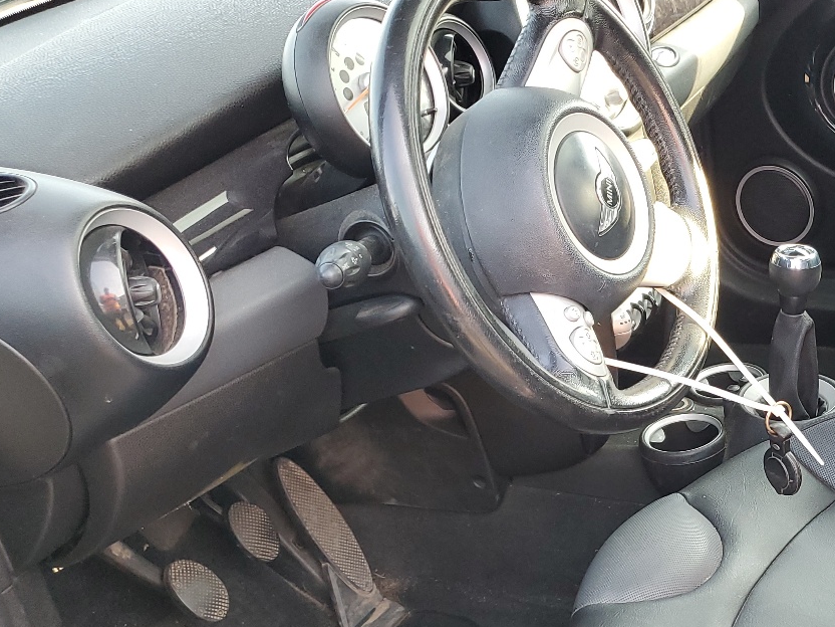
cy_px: 471
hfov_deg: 35.5
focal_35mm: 50
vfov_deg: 28.7
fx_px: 1206
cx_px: 780
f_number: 1.5
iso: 83
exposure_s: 1/120
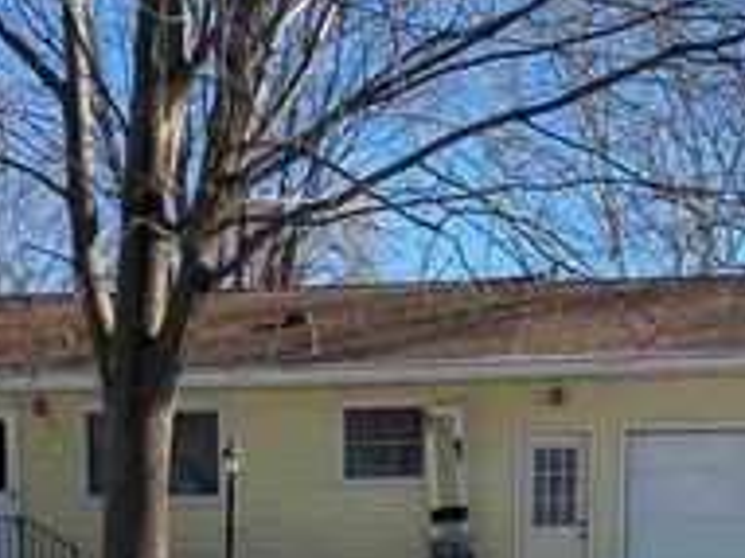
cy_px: 681
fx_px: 1463
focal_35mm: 68
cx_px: 320
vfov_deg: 20.2
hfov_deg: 28.5
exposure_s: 1/871
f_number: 1.8
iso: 25
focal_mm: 4.25
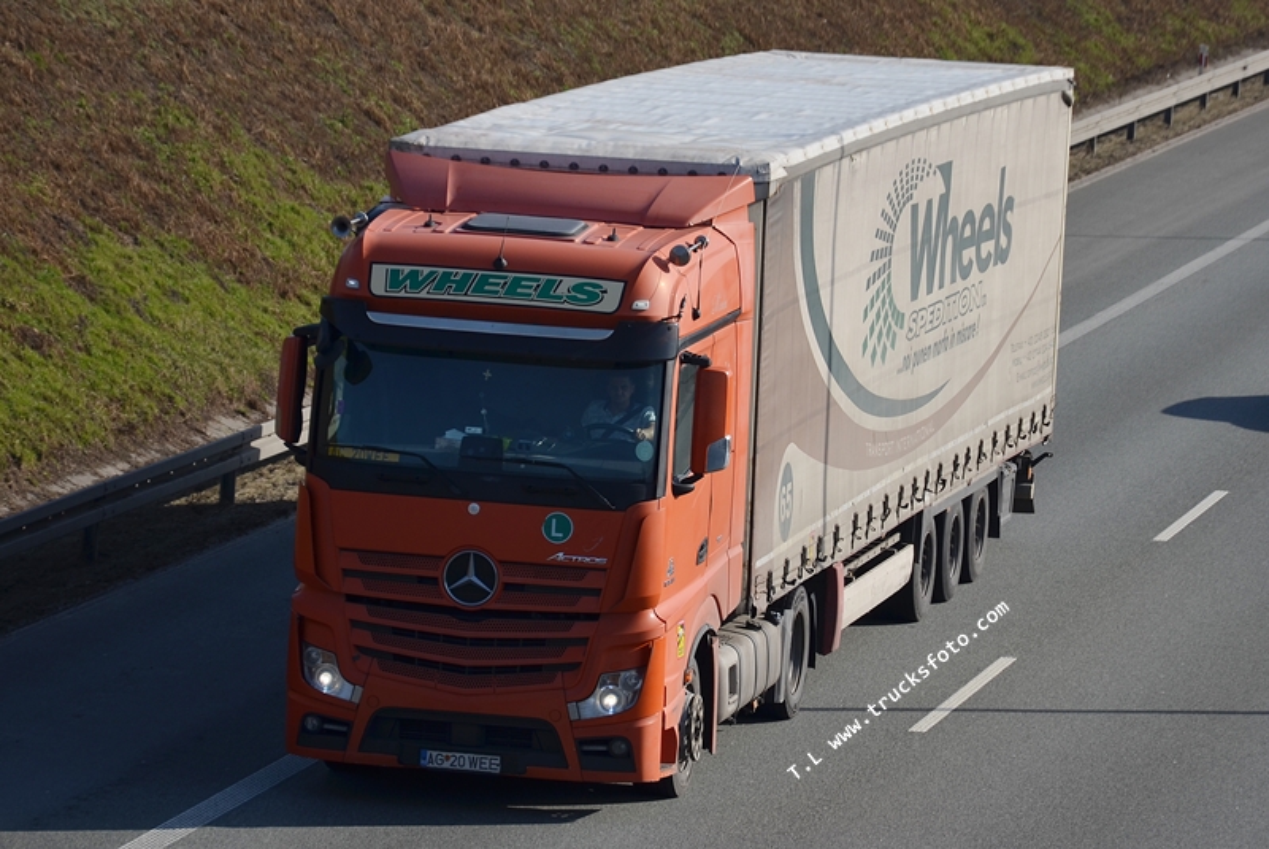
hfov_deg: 13.0
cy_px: 424
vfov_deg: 8.7
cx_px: 634
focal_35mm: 158
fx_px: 5557
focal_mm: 105
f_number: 5.6
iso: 100
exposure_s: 1/800
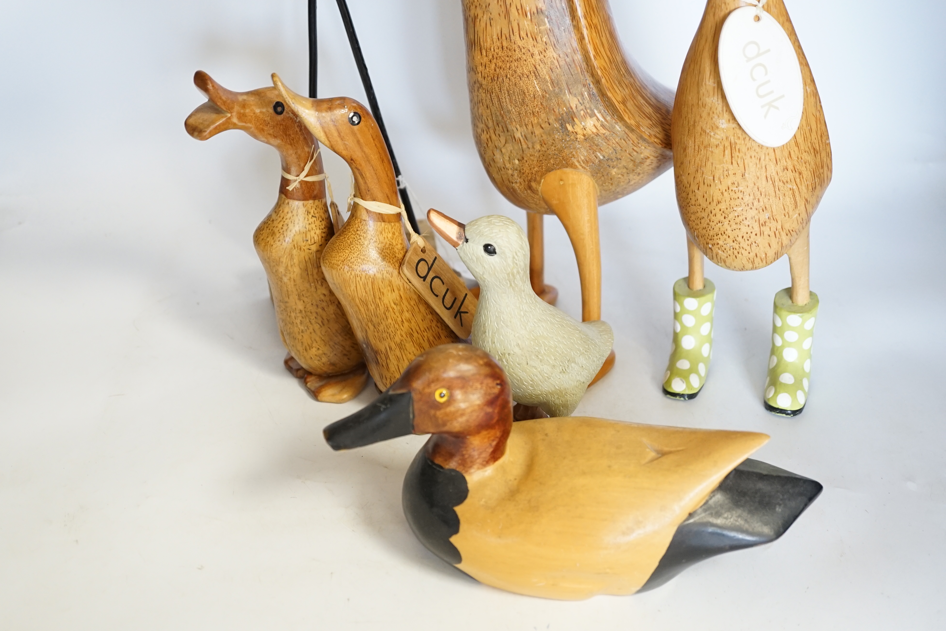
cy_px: 316
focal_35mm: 45
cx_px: 473
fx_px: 1182
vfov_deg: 29.9
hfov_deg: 43.6
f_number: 3.5
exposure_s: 1/60
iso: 1000
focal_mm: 30
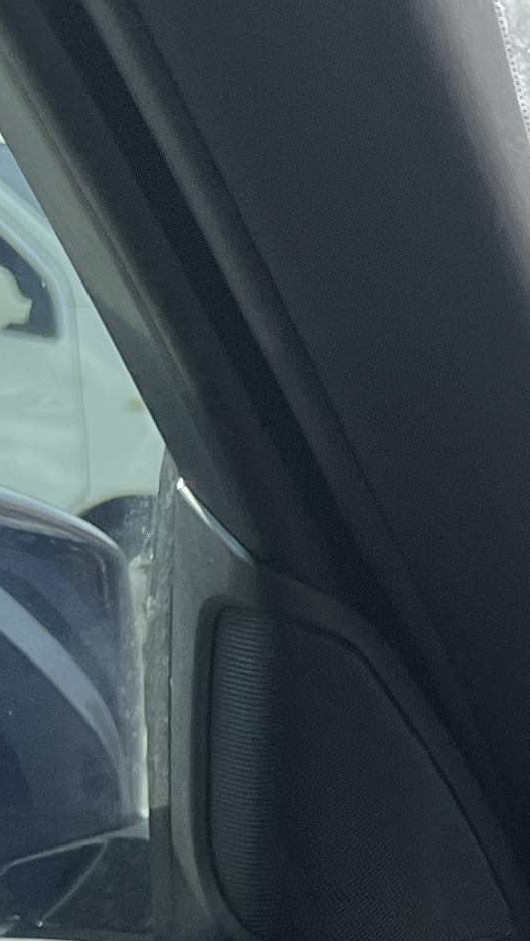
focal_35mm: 122
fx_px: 3046
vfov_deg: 16.1
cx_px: 1309
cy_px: 1390
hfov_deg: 8.9
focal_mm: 5.7
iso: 64
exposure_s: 1/316
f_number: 1.5
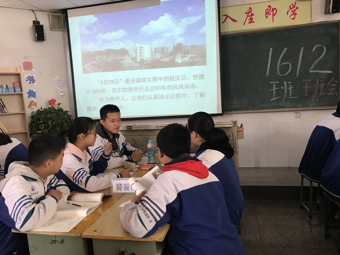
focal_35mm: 28
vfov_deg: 49.7
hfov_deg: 63.4
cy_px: 128
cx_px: 170
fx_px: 275
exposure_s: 1/17
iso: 50
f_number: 1.8
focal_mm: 3.99
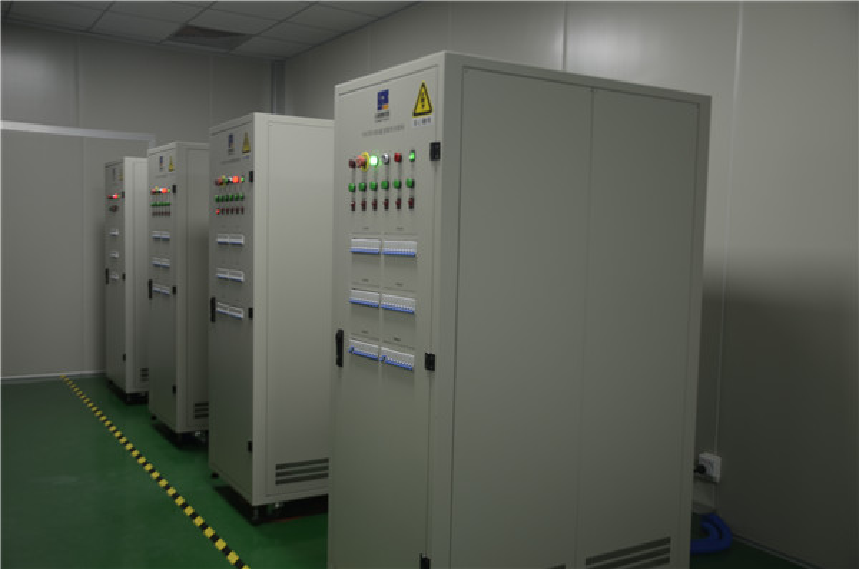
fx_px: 786
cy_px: 284
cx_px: 430
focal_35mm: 33
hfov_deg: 57.3
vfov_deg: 39.8
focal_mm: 22
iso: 100
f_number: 3
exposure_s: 1/8
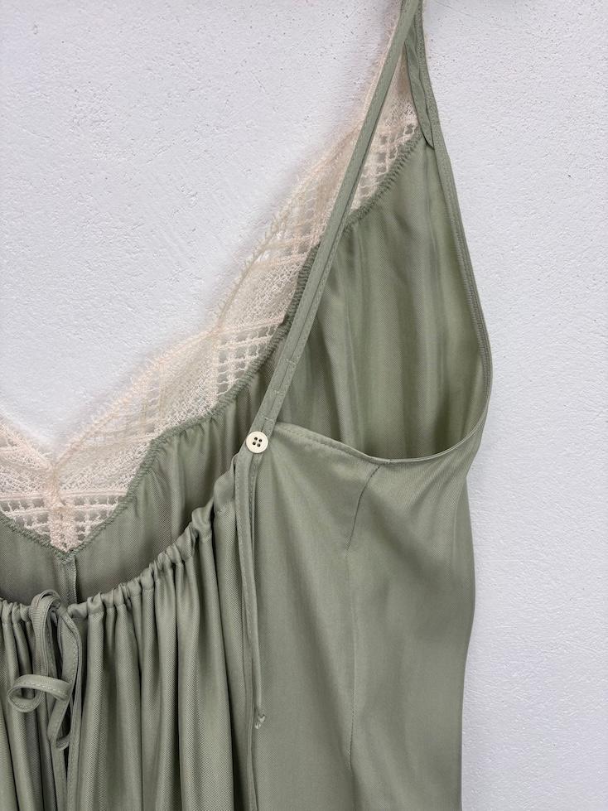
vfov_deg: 67.3
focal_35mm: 26
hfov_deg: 53.1
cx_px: 304
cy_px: 406
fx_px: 609
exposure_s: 1/100
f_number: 1.6
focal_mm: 5.96
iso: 40
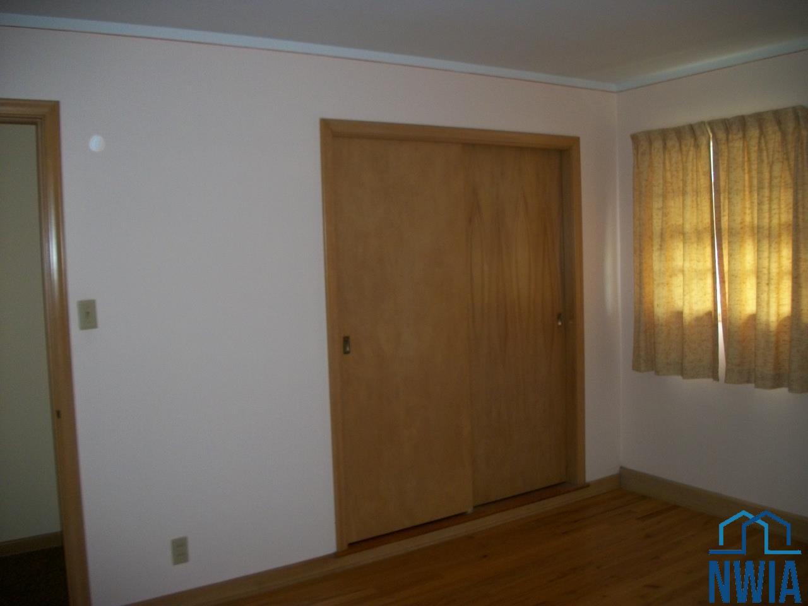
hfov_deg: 56.8
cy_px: 303
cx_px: 404
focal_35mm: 32
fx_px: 747
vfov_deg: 44.2
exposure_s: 1/30
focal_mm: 5.7
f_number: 2.9
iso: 160
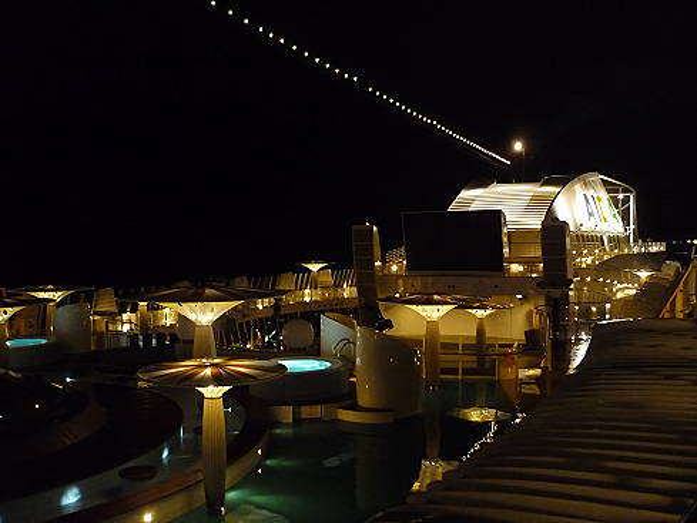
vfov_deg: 43.0
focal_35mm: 33
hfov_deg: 55.3
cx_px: 348
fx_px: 665
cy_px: 262
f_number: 2.8
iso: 800
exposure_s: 1/8
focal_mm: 5.5
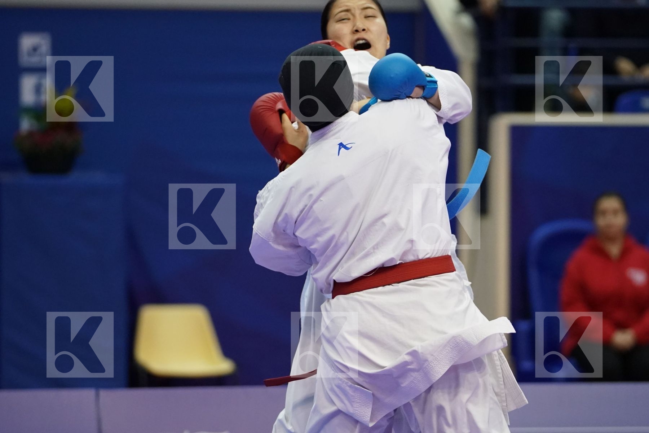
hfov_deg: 8.2
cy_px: 216
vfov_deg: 5.5
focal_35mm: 250
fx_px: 4507
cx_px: 324
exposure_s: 1/1000
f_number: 2.8
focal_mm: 167
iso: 4000
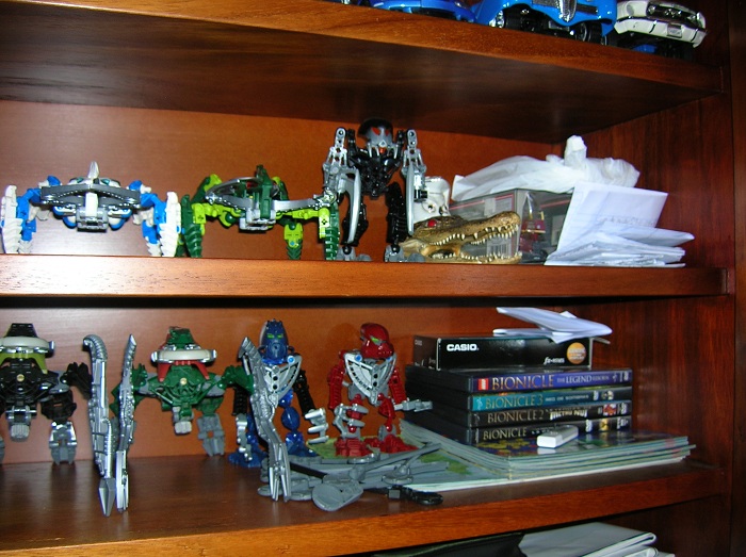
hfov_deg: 54.0
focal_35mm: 34
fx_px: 732
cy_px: 278
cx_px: 373
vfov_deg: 41.7
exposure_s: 1/60.1
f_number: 2.9
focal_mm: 5.7
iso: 50
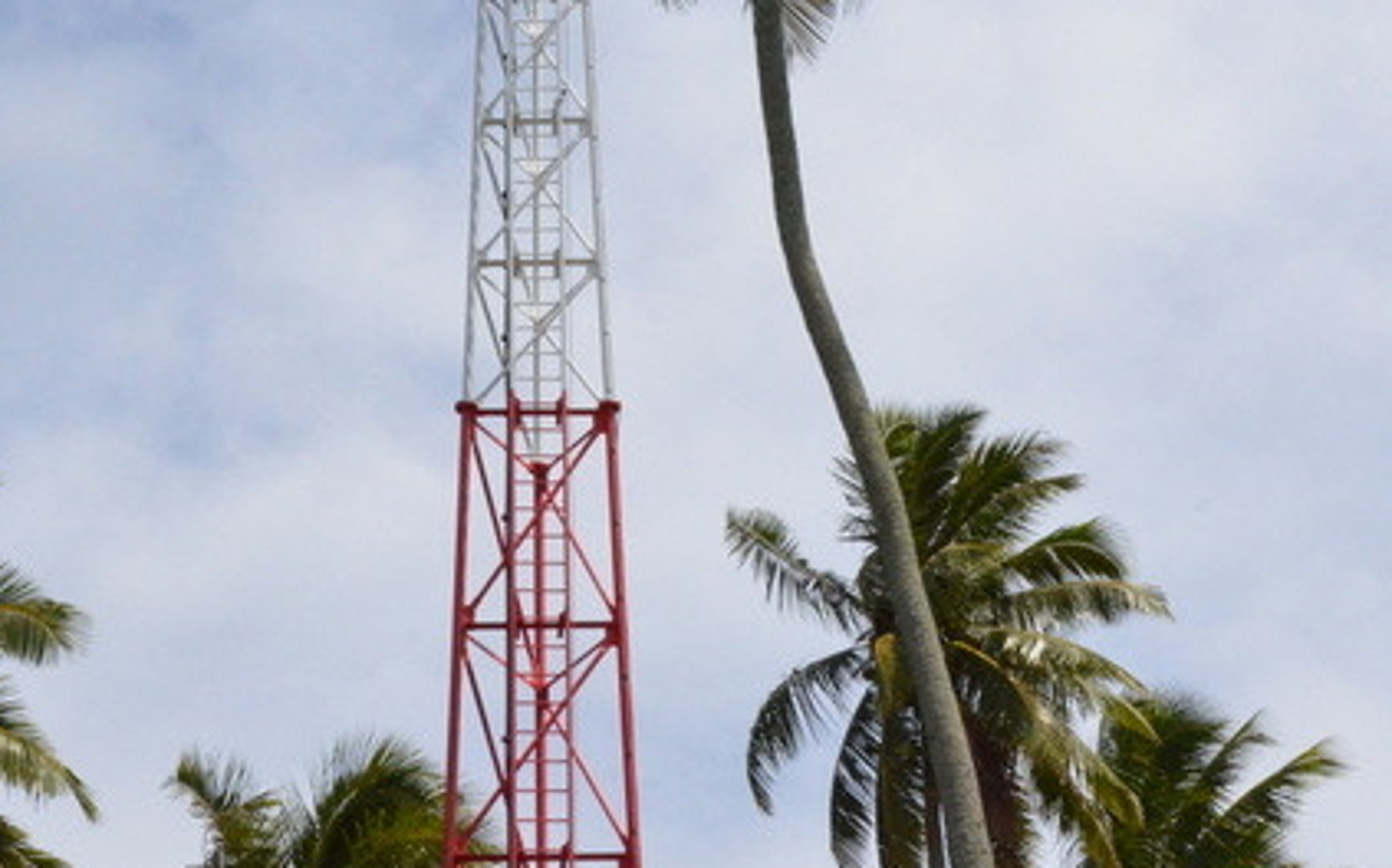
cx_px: 589
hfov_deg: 20.6
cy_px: 23
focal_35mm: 101
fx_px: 3829
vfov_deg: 12.8
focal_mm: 35
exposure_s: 1/2000
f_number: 22
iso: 2500
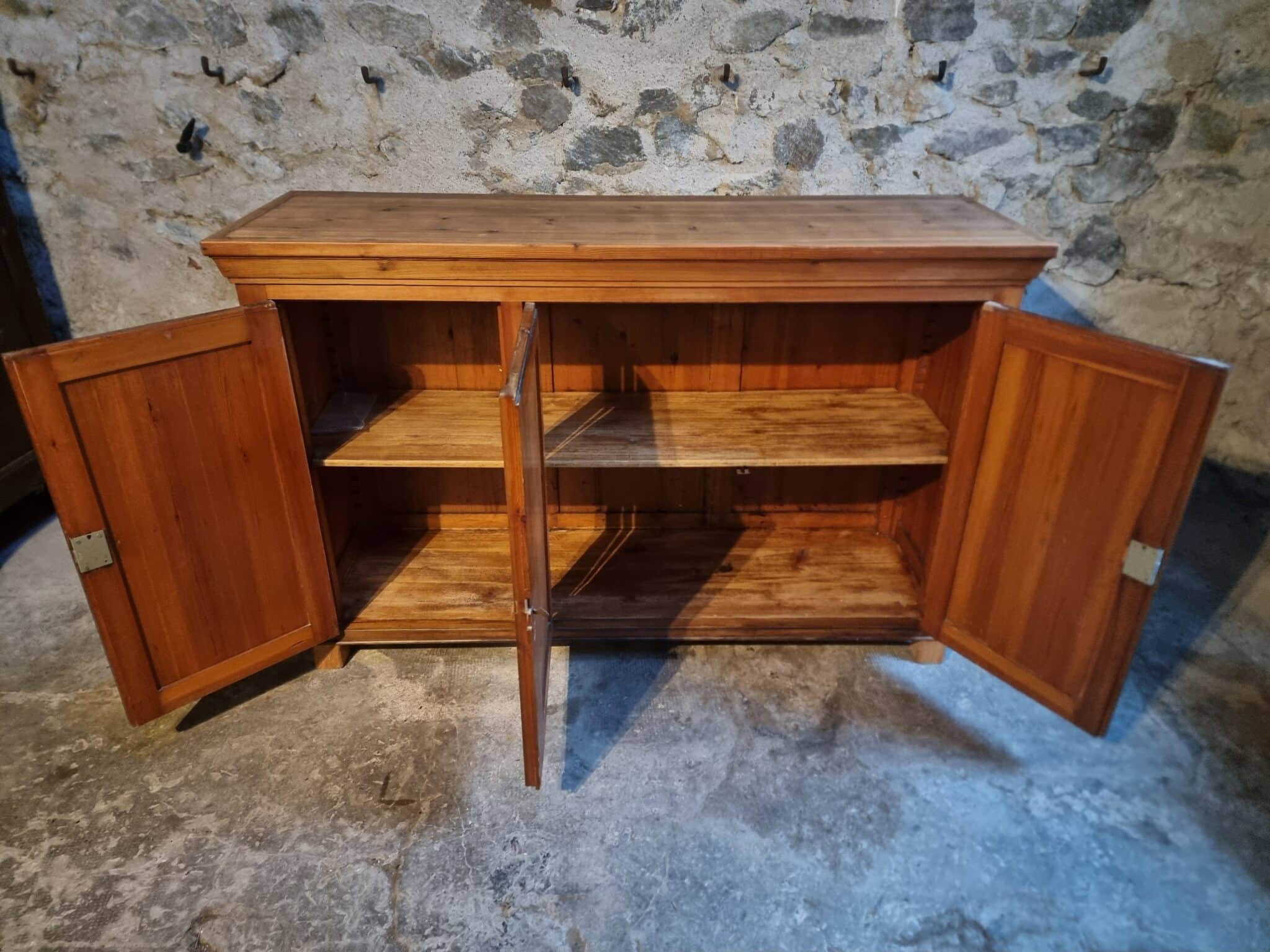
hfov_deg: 71.6
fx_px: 881
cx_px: 635
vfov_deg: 56.8
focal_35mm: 24
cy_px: 476
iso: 1000
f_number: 1.8
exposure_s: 1/25
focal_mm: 6.7
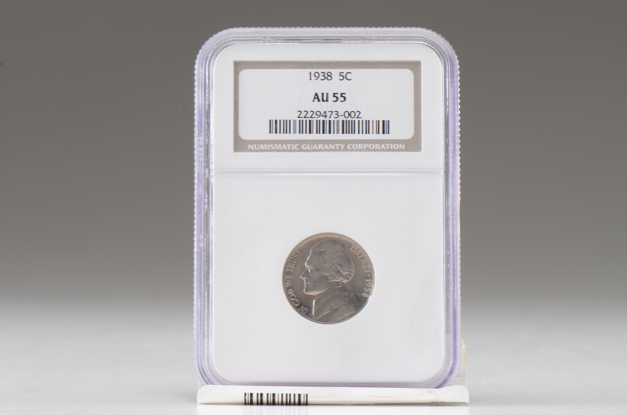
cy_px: 208
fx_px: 2216
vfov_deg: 10.7
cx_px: 314
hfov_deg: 16.1
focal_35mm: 128
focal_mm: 85
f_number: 14
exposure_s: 1/100
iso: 320
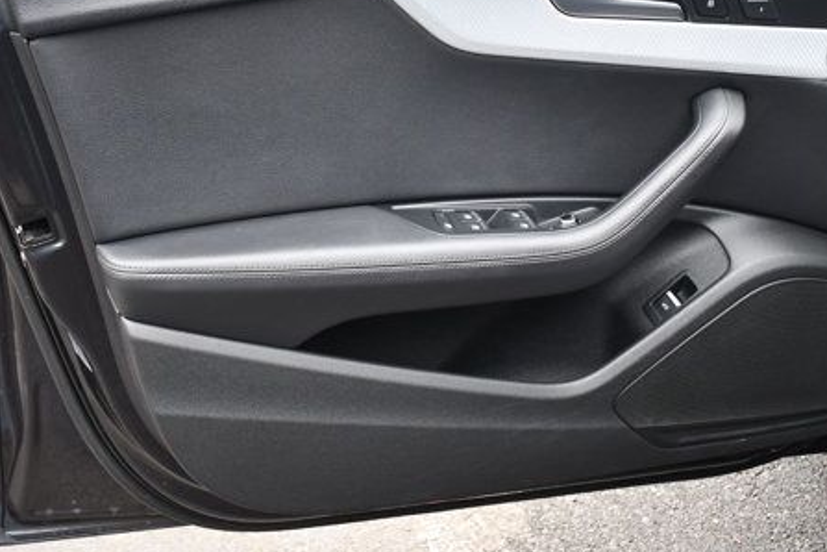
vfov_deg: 25.4
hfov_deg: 37.5
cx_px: 440
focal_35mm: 53
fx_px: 1217
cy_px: 190
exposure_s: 1/160
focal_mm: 25
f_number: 4
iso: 800
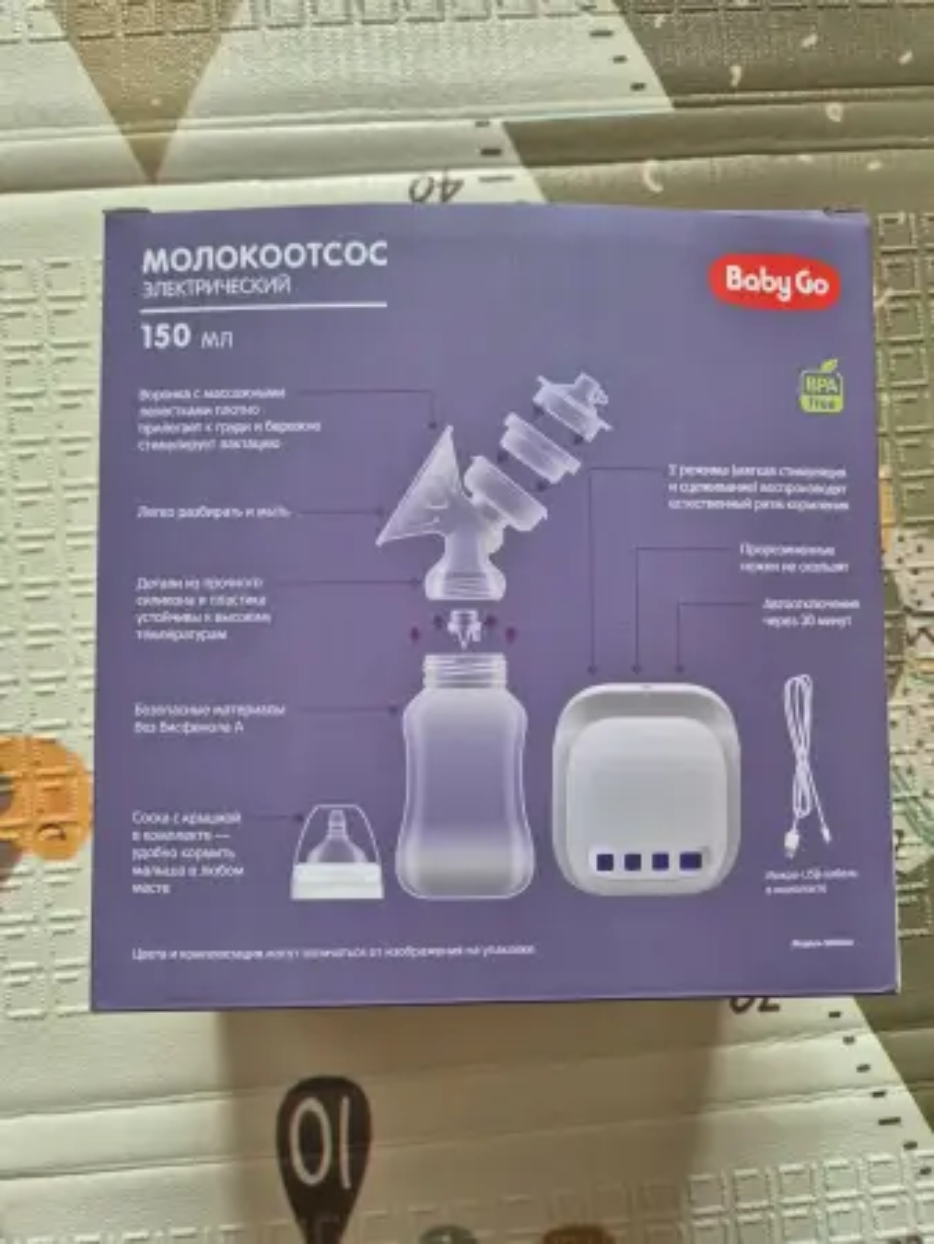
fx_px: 827
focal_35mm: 23
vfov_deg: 73.9
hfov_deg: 58.9
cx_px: 467
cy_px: 622
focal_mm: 5.4
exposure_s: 1/182
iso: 160
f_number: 1.8
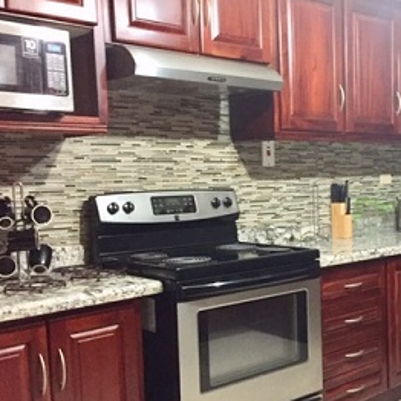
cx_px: 295
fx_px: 616
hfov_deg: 35.3
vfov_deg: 36.0
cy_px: 237
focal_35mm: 47
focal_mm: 4.15
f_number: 2.2
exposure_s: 1/15
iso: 320
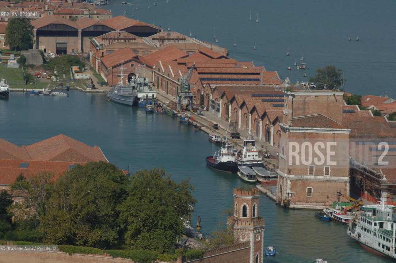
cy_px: 132
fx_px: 2060
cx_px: 198
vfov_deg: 7.3
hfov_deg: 11.0
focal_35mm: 188
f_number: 8
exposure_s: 1/1000
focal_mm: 125
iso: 200
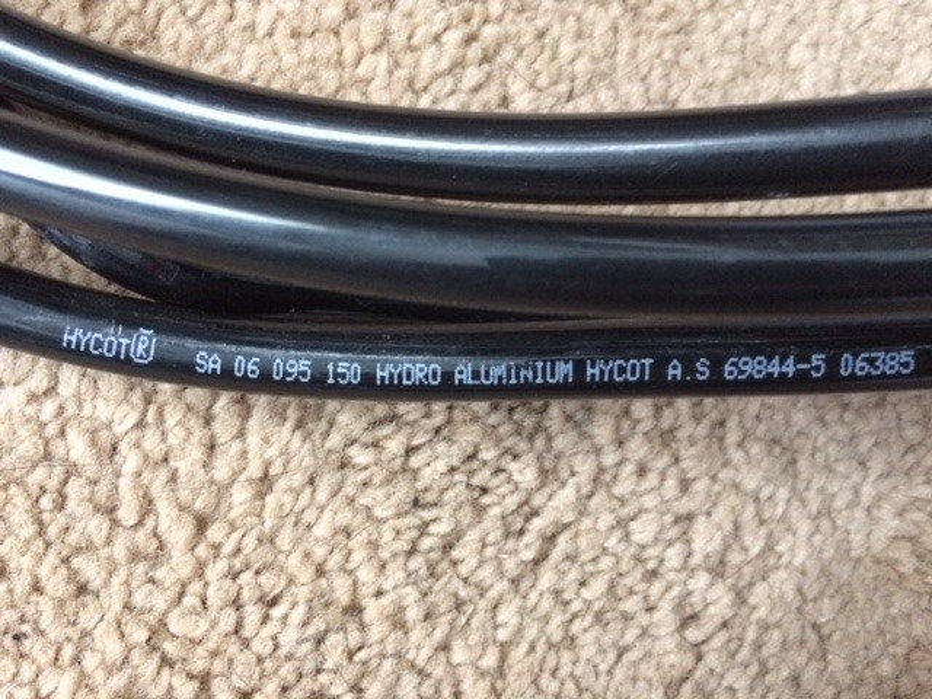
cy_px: 350
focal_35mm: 29
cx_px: 466
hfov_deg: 61.7
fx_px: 781
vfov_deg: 48.2
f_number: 2.2
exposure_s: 1/15
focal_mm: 4.15
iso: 500
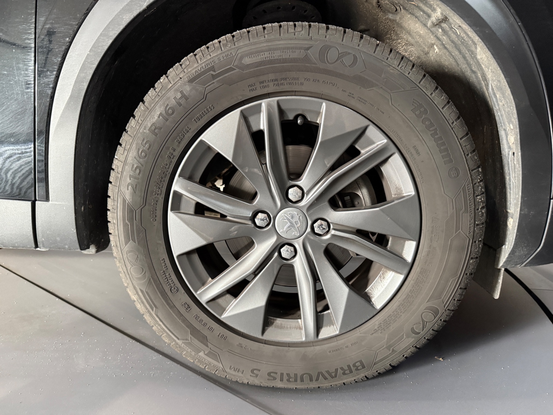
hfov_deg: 71.6
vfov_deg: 56.8
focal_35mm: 24
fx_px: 383
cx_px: 276
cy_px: 208
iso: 800
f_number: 1.78
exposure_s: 1/50
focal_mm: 6.76
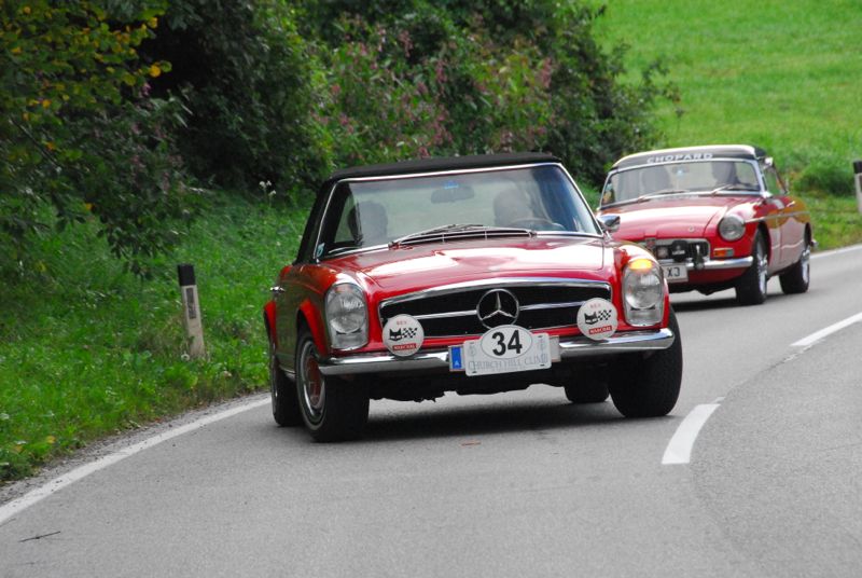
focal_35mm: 300
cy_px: 289
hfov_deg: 6.9
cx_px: 431
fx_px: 7194
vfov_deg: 4.6
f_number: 13
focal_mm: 200
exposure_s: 1/320
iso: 1250
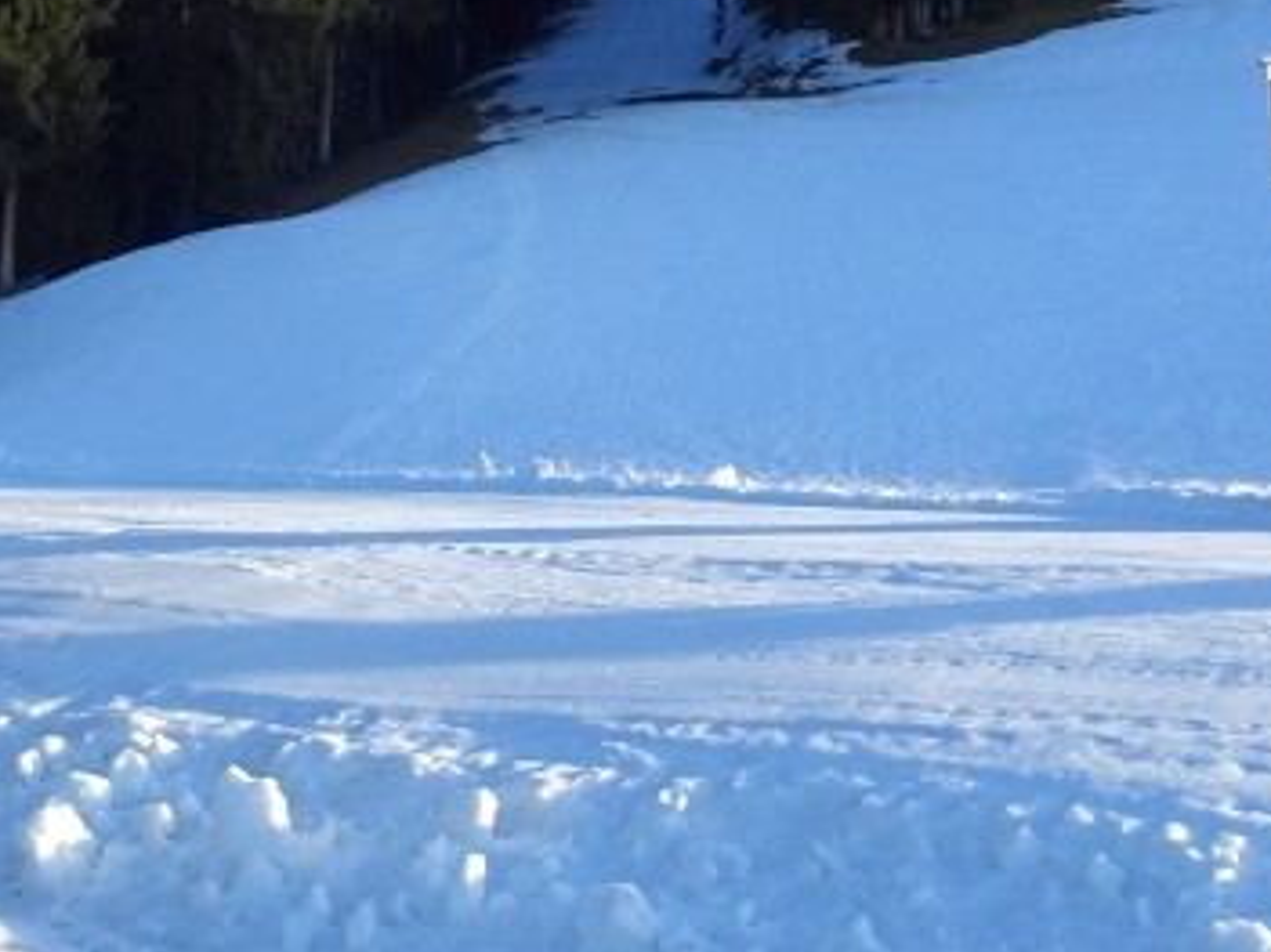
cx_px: 225
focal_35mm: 70
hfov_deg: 27.2
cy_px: 58
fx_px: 2569
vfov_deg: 20.5
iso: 80
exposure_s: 1/400
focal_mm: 4.1
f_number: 3.5
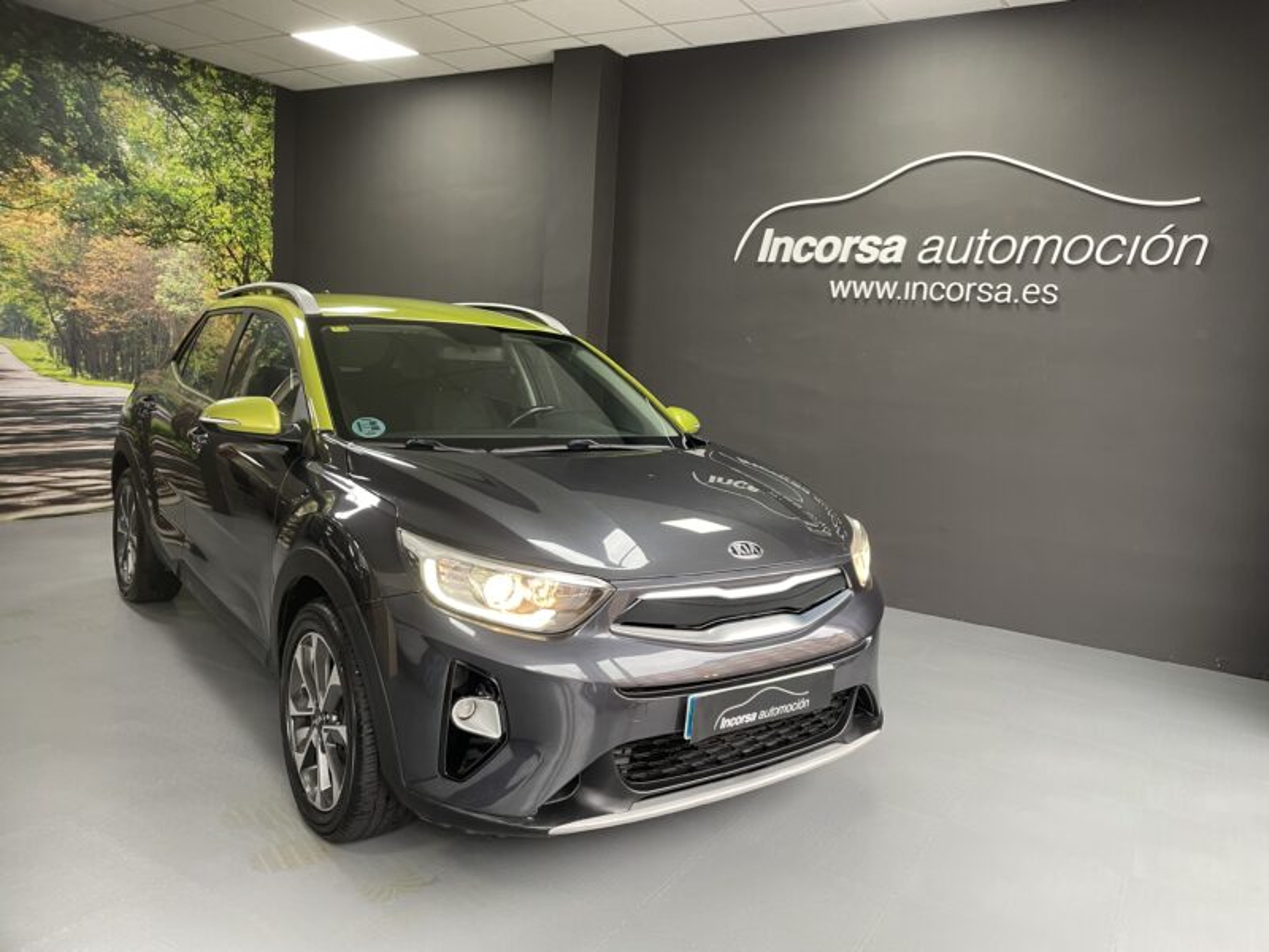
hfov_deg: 67.3
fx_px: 953
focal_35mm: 26
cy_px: 476
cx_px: 634
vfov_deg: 53.1
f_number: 1.6
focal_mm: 4.2
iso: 100
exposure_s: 1/50
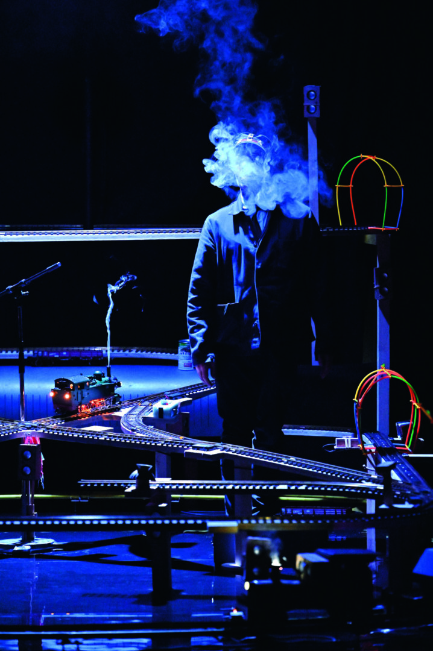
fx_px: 3073
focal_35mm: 170
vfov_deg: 12.1
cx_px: 216
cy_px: 326
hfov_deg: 8.1
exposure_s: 1/100
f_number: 2.8
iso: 12800
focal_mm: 170
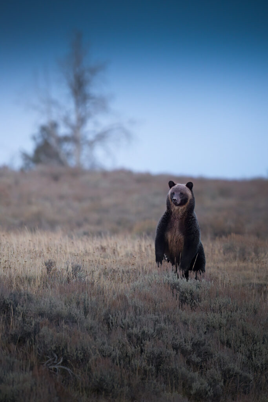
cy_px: 201
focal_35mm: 400
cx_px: 134
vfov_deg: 5.2
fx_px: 4465
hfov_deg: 3.4
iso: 4500
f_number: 2.8
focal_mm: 400
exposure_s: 1/250
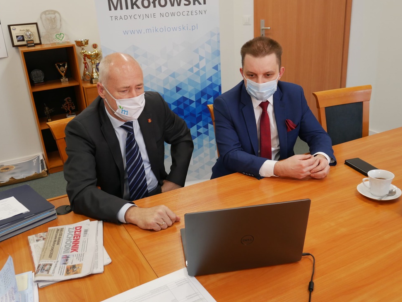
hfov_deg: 52.6
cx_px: 203
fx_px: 407
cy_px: 147
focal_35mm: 35
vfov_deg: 40.8
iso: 640
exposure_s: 1/60
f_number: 4
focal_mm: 17
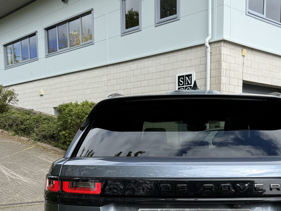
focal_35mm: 48
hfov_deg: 39.1
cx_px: 191
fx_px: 390
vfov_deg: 28.9
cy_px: 195
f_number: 1.78
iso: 80
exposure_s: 1/2445
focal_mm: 6.76
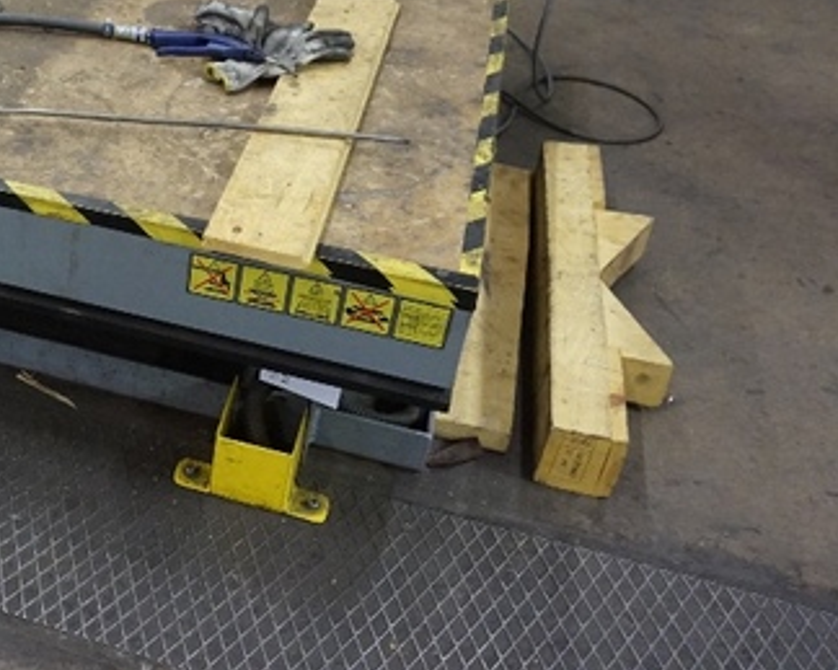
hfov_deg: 33.6
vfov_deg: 30.0
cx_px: -31
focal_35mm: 50
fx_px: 1240
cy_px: 217
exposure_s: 1/160
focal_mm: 16
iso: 2500
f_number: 3.5
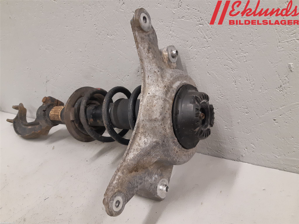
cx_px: 150
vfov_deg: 53.1
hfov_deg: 67.3
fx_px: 225
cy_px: 112
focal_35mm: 26
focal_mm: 3.93
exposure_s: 1/50
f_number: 1.7
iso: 200
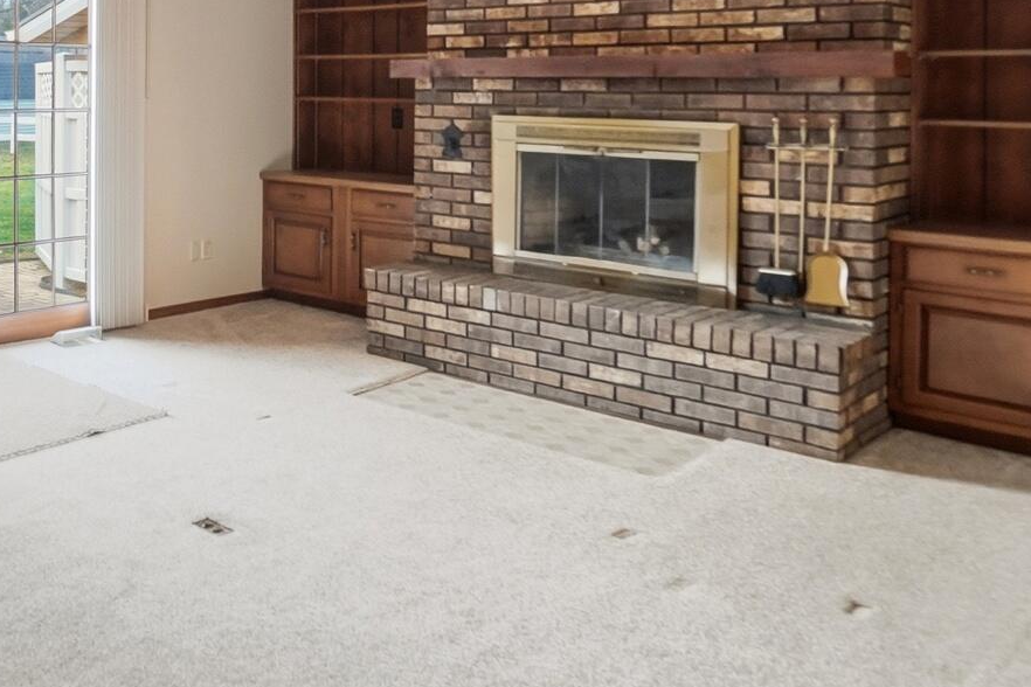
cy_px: 62
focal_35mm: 34
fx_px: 974
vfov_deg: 36.4
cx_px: -6
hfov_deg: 46.5
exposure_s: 1/45
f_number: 5.6
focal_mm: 10
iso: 125
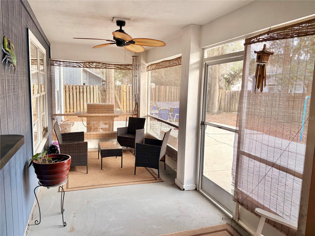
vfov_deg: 53.1
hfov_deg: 67.3
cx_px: 158
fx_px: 237
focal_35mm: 26
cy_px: 118
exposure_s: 1/121
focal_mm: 5.96
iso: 100
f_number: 1.6
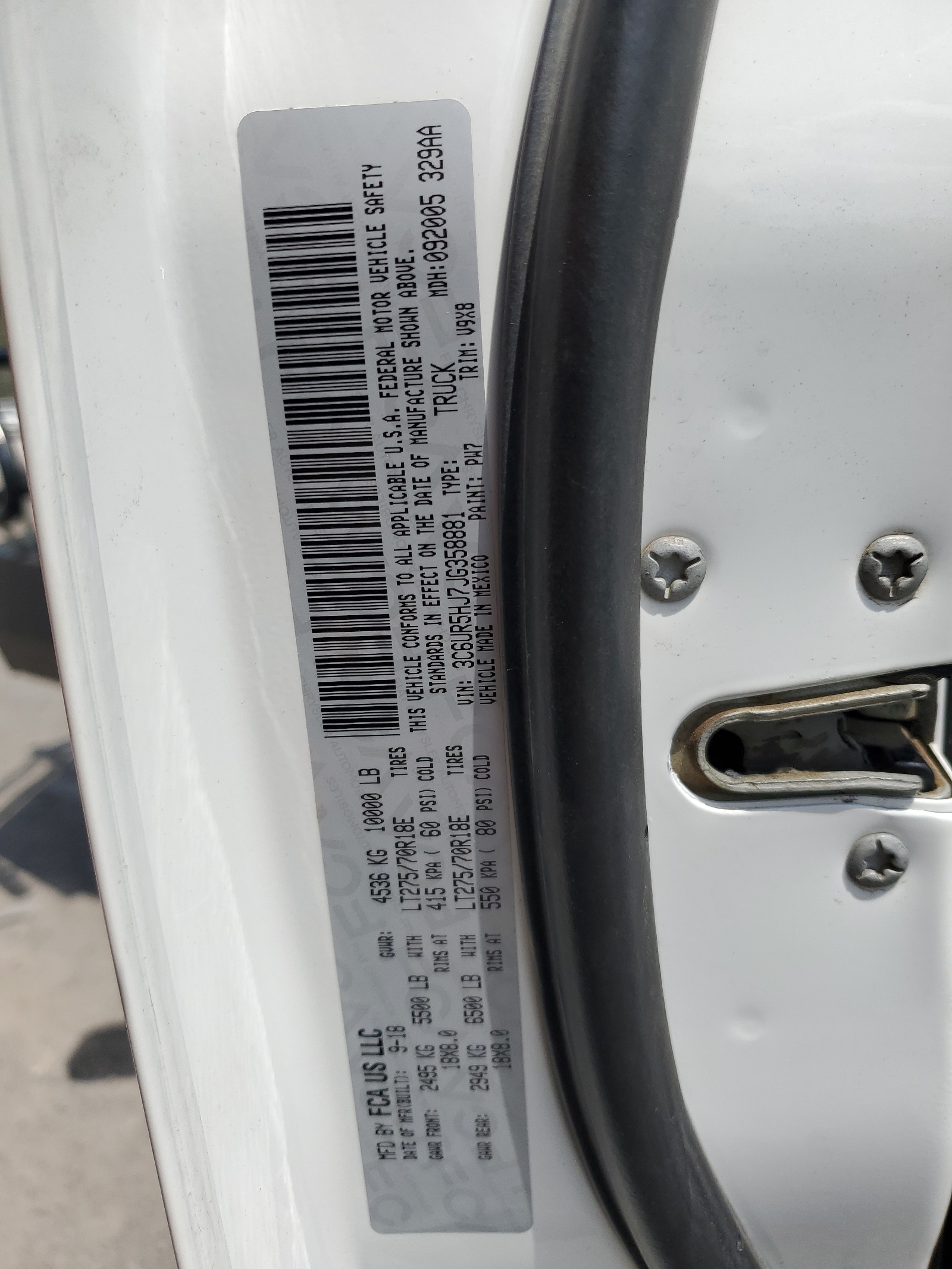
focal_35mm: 26
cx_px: 476
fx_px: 953
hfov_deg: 53.1
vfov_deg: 67.3
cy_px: 634
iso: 50
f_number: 1.5
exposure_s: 1/5000
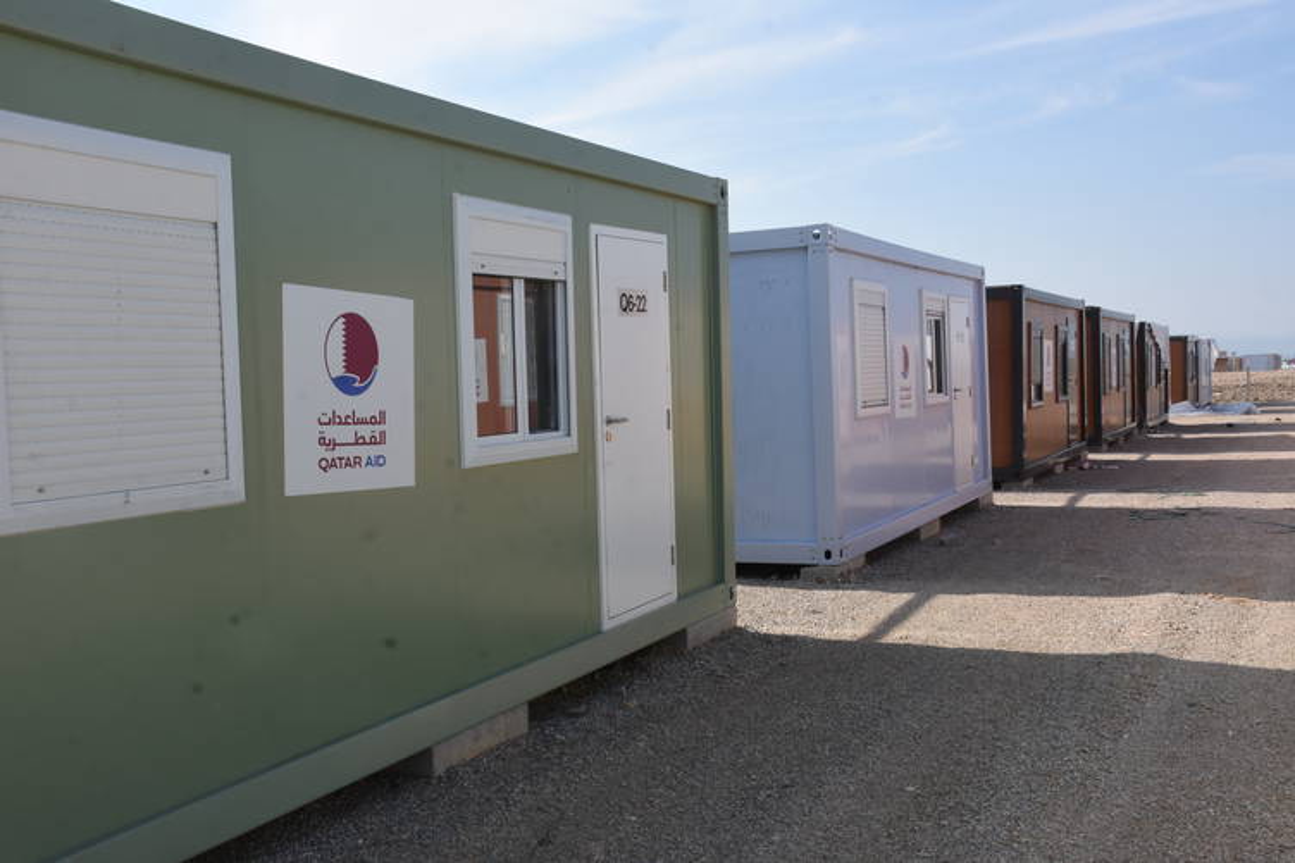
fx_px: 1295
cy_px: 432
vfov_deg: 36.9
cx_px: 648
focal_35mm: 36
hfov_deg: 53.1
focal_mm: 24
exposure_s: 1/640
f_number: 13
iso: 640
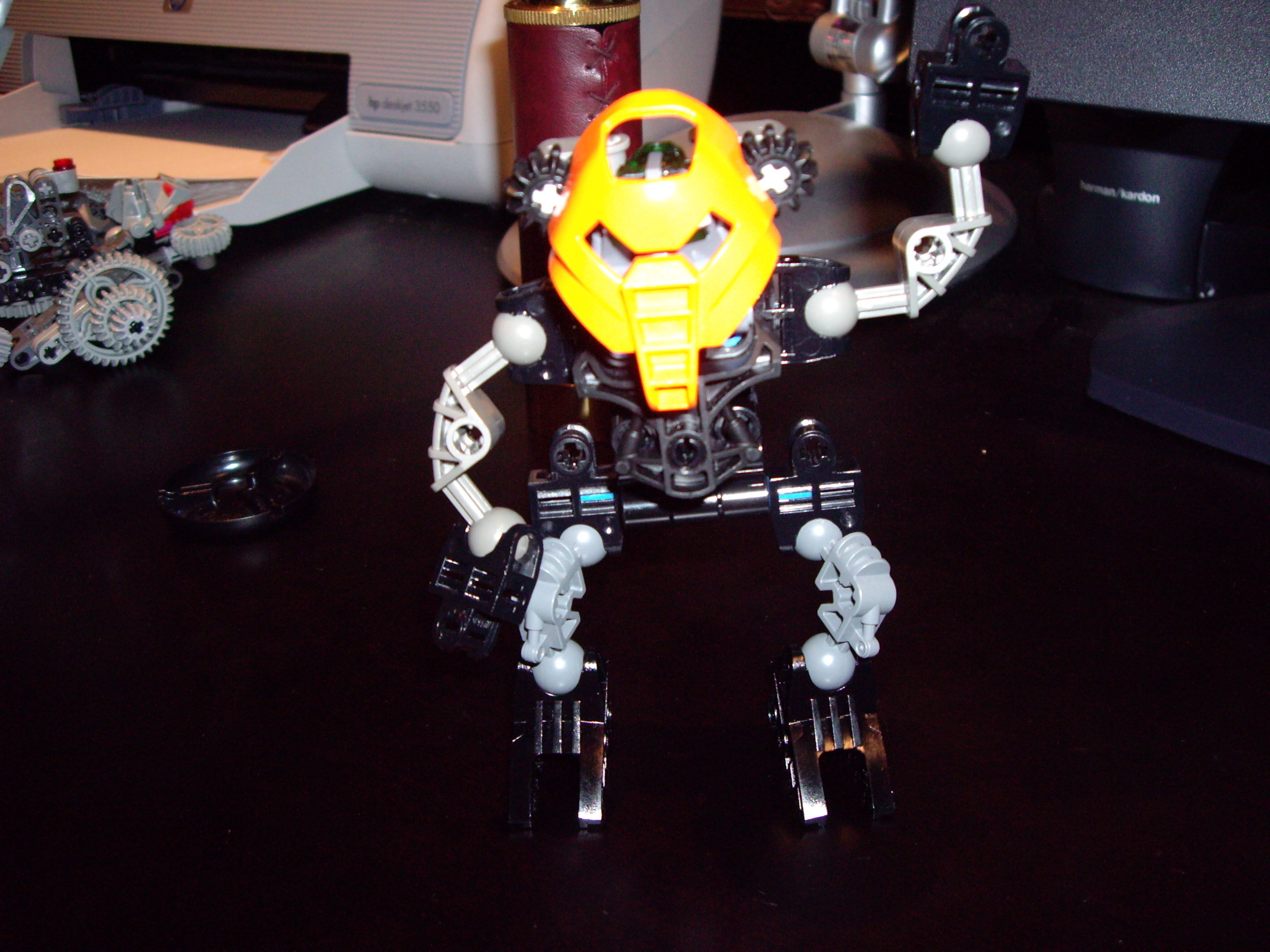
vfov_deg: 37.7
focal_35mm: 38
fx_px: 1394
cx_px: 635
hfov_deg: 49.0
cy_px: 476
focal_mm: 6.2
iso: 200
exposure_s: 1/40
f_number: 2.7
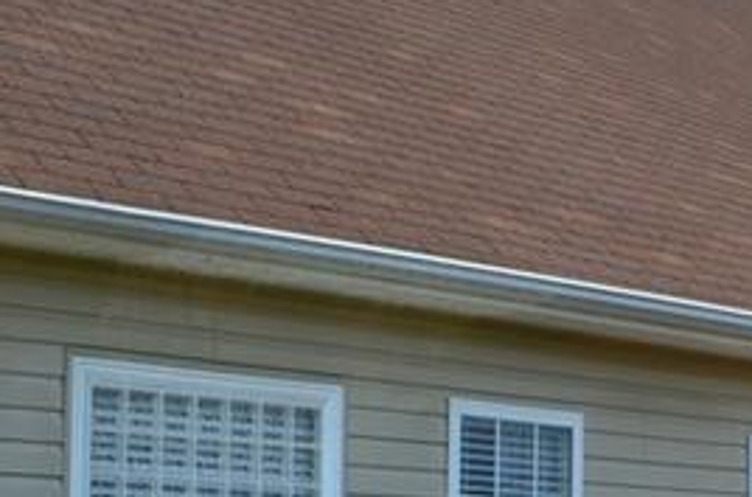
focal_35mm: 103
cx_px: 741
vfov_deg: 13.0
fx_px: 2145
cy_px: 532
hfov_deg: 19.4
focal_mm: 18
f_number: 11
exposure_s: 1/160
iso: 100
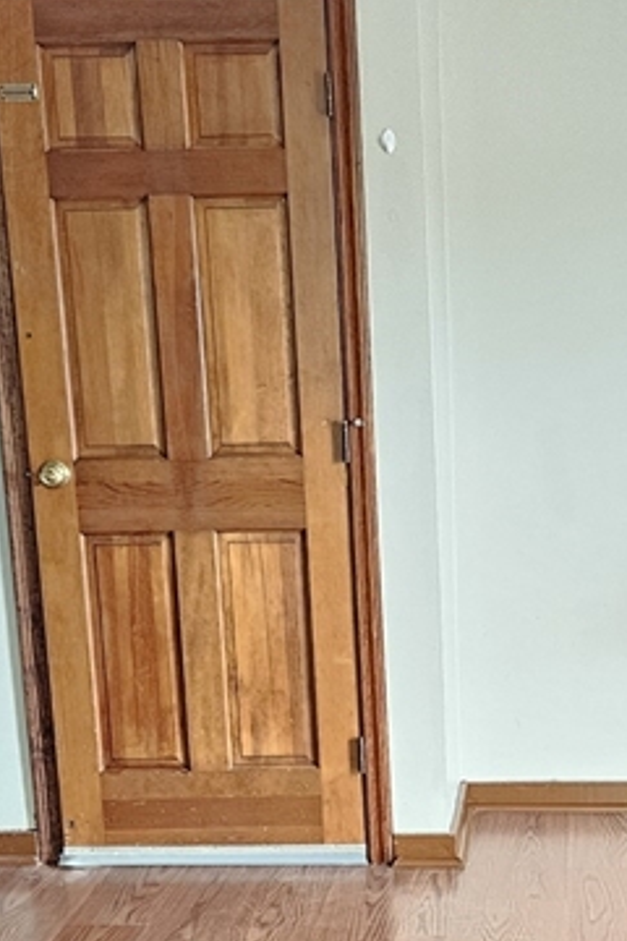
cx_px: 541
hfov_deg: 19.7
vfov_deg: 29.1
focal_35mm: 68
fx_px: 1776
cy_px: 740
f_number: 1.8
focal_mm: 5.4
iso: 500
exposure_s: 1/30
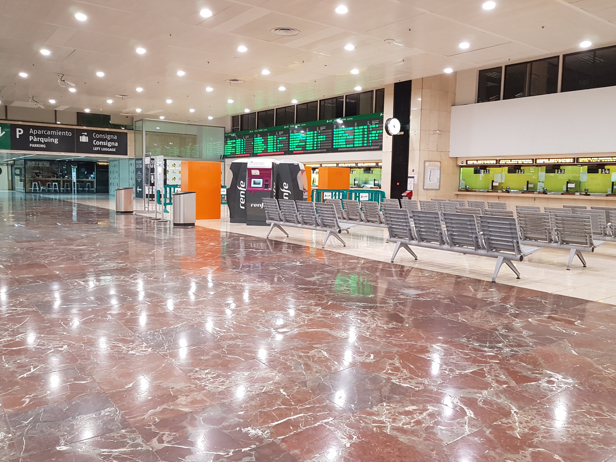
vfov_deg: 51.3
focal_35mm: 27
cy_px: 225
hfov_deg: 65.3
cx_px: 310
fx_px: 480
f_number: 1.7
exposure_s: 1/33
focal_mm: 4.2
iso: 160
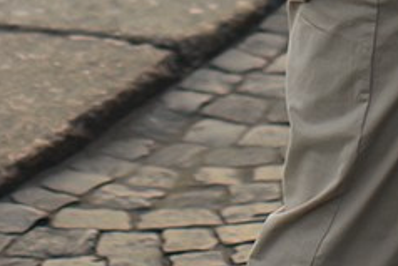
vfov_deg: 4.6
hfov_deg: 7.3
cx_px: 209
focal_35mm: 282
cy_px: -632
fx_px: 3119
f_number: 1.4
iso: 100
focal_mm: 35
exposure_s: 1/250
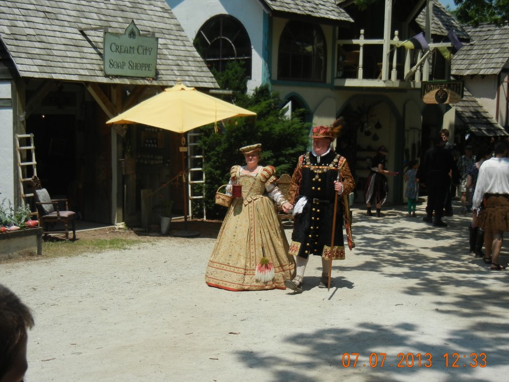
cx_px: 229
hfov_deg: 36.8
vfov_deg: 28.0
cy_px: 186
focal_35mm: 52
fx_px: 765
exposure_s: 1/525
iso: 160
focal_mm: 8.1
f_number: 7.6
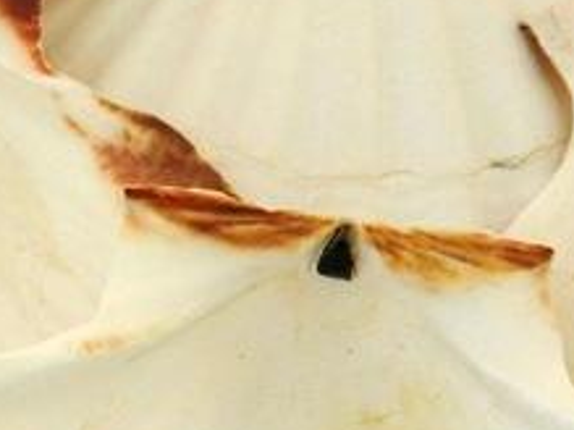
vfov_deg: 11.5
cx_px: -58
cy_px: 414
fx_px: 2121
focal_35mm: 128
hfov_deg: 15.0
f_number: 3.3
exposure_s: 1/40
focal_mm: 6.2
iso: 180
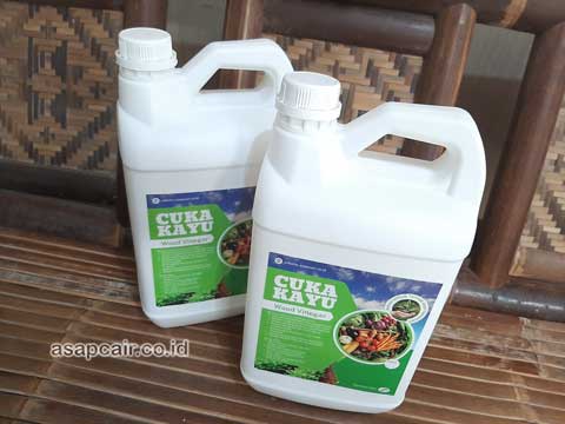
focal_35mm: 27
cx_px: 282
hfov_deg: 65.3
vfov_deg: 51.4
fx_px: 441
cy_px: 212
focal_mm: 3.93
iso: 500
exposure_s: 1/20
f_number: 1.7
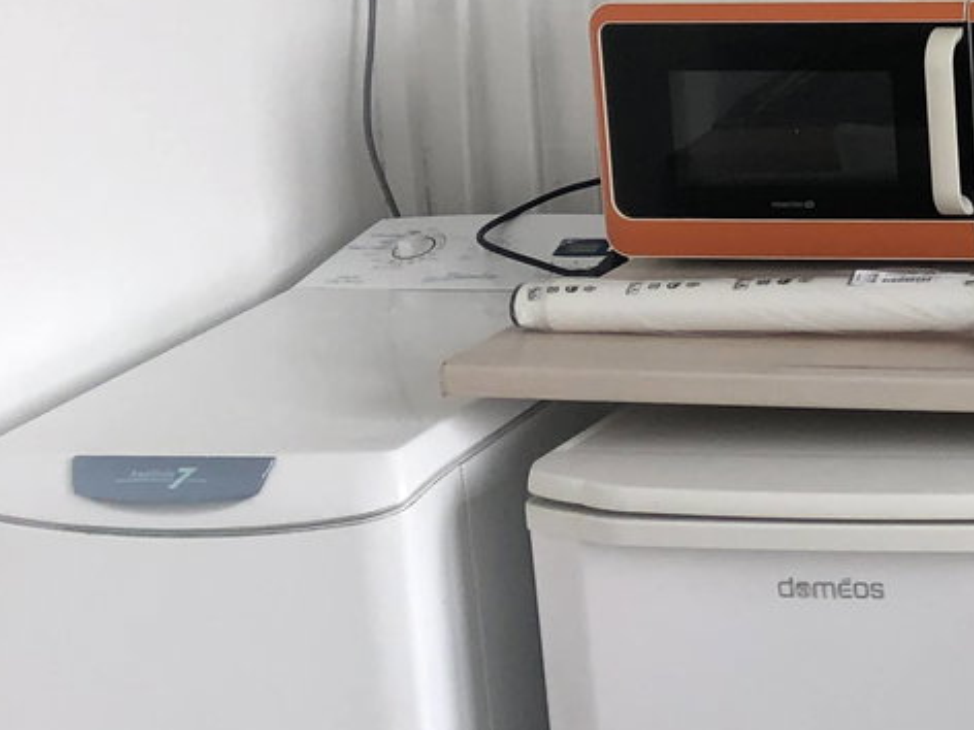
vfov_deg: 15.0
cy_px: -163
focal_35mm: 95
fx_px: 2673
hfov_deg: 17.7
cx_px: 1610
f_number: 1.8
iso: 50
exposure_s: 1/120
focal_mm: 4
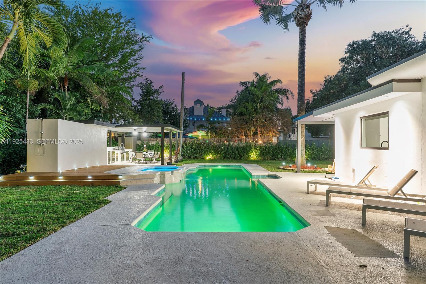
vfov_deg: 57.2
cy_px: 142
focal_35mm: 22
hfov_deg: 78.6
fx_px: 260
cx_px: 213
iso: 800
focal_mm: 22
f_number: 9
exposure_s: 5
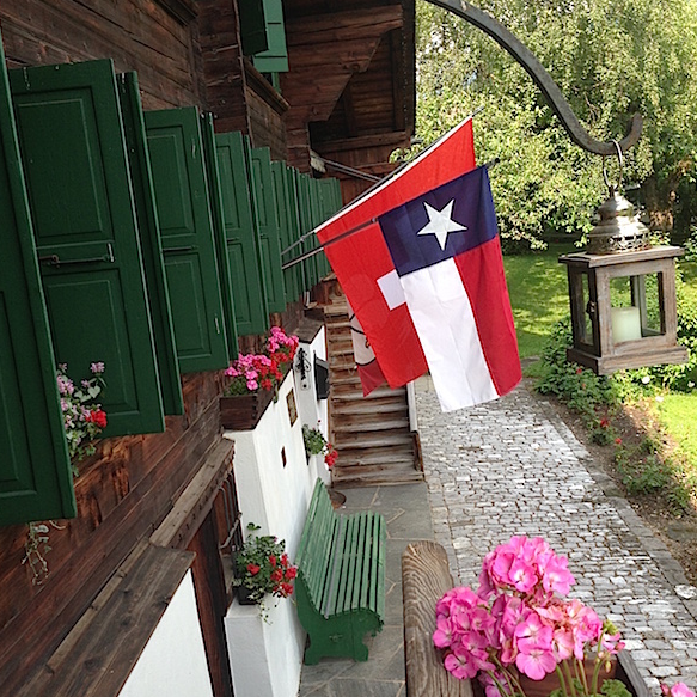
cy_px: 357
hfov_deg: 41.9
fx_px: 911
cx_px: 343
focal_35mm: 40
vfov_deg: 41.9
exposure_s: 1/246
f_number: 2.4
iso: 50
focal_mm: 4.13
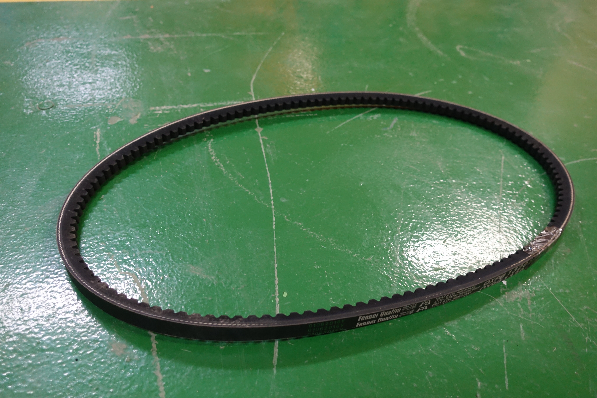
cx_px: 298
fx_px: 514
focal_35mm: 31
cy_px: 199
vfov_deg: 42.3
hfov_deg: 60.3
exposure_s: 1/25
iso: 800
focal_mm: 11.33
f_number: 2.5
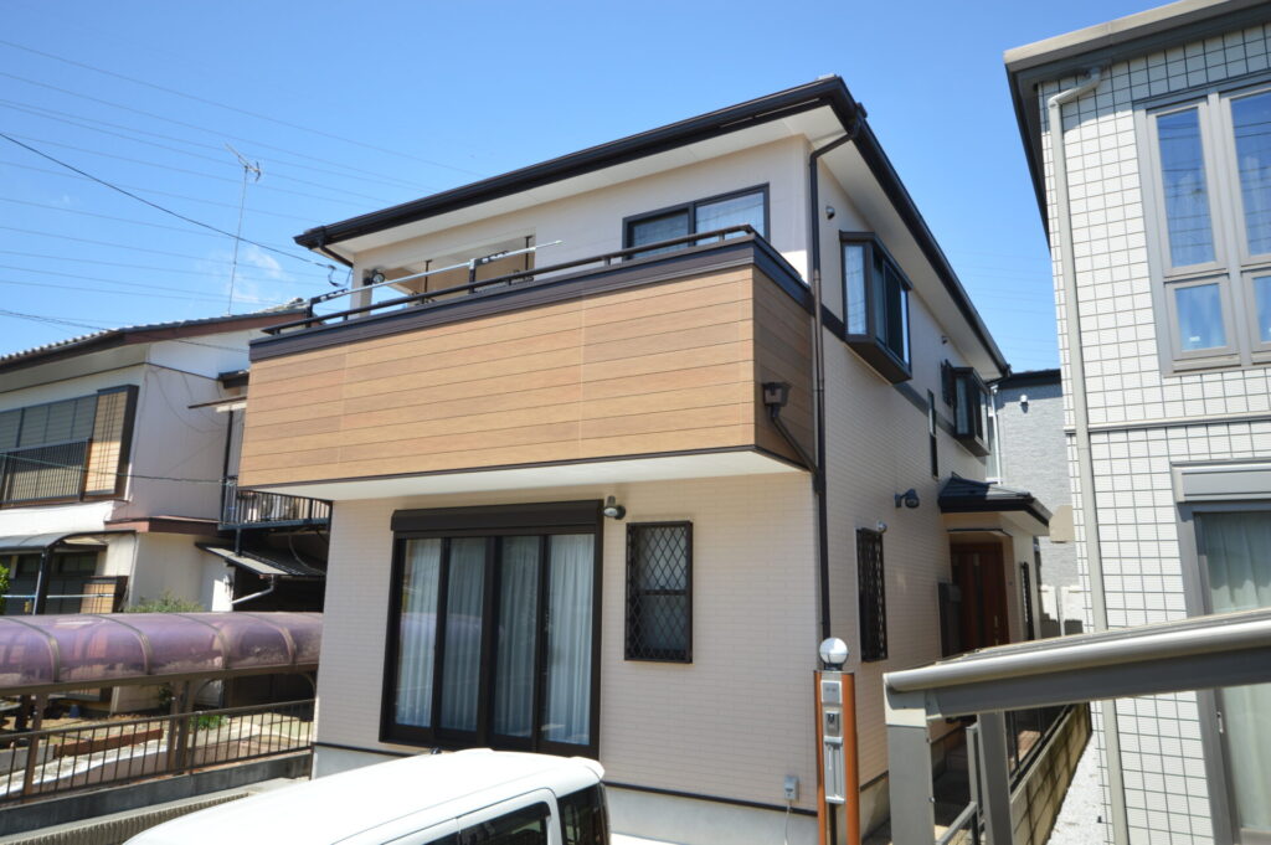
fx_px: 847
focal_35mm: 24
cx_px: 636
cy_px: 422
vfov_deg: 53.1
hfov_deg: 73.8
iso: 100
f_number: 6.3
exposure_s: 1/160
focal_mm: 16
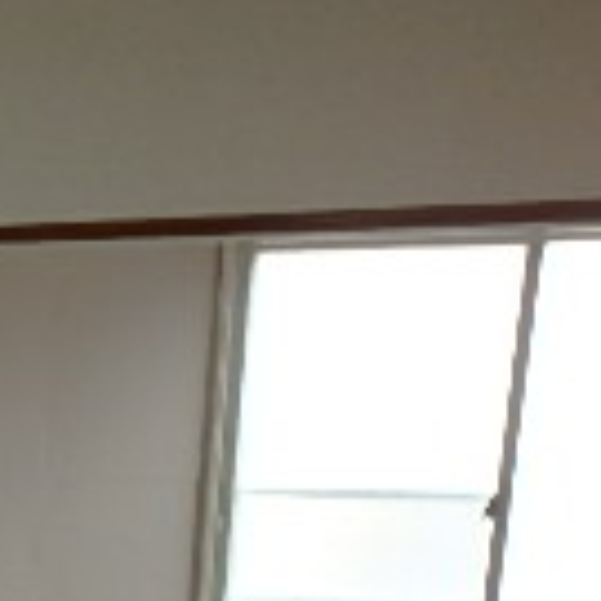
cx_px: -280
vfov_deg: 16.9
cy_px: 1024
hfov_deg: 17.8
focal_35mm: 88
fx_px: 1729
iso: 160
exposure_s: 1/60
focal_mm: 3.7
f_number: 3.5
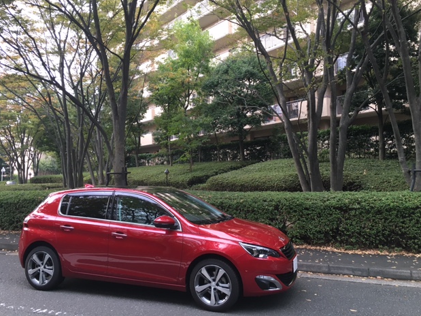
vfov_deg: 46.8
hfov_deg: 60.0
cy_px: 153
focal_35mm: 30
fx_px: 365
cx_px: 213
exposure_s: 1/30
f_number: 2.2
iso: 32
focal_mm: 4.15
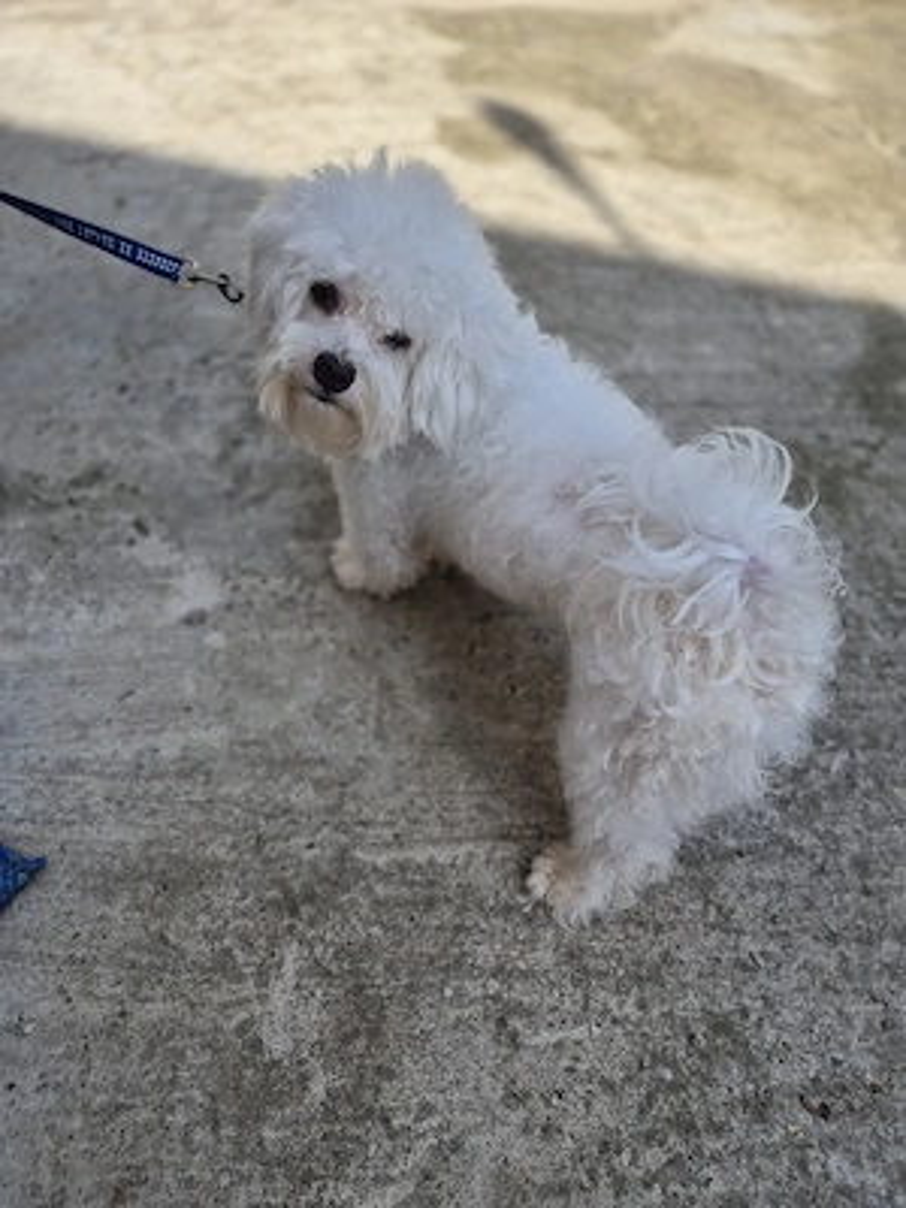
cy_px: 604
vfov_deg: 73.9
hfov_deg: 58.9
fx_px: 803
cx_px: 453
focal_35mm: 23
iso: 64
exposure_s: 1/2000
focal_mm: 5.4
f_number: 1.8
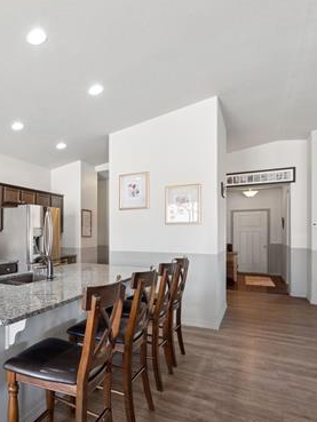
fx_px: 305
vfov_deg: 69.2
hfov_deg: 48.9
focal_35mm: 25
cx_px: 31
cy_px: 232
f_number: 11
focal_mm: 15
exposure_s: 1.6
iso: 100
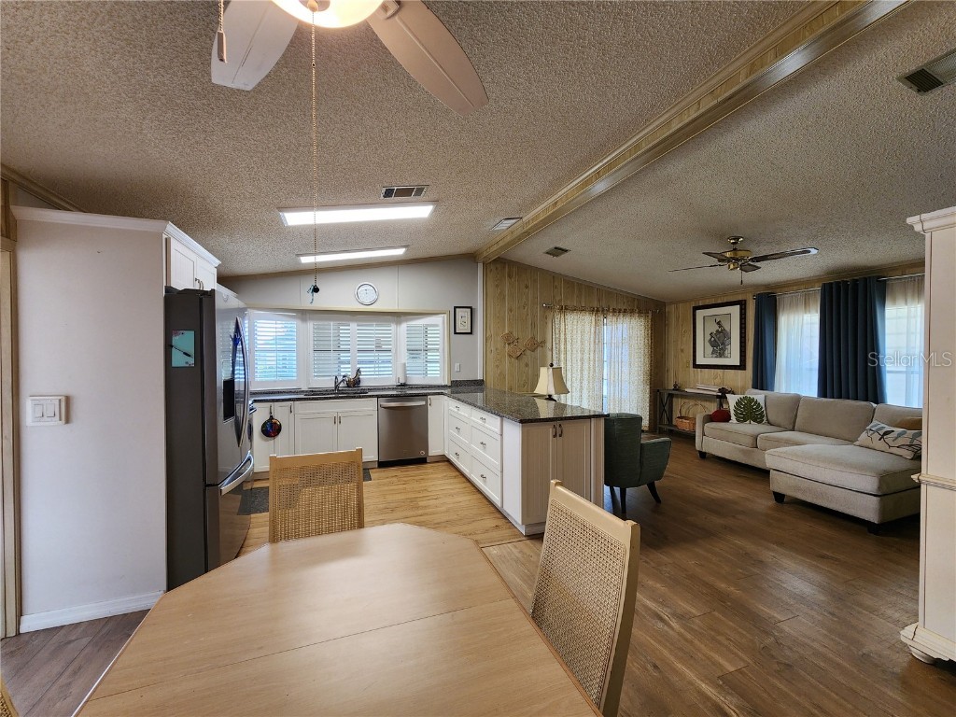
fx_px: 359
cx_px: 478
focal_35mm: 13
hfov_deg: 106.2
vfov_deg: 89.9
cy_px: 358
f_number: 2.2
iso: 160
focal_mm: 2.2
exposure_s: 1/60
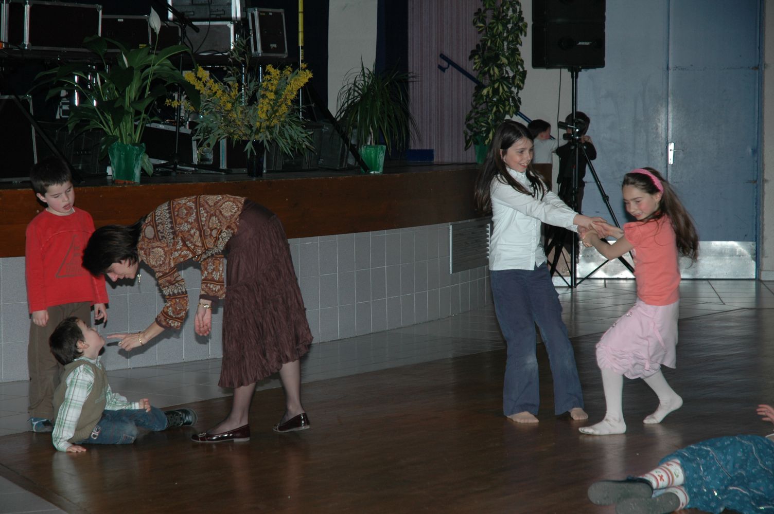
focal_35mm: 105
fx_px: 2255
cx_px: 387
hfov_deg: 19.5
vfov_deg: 13.0
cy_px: 257
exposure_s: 1/60
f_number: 4.5
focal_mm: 70
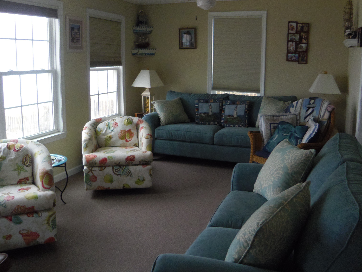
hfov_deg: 52.6
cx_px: 181
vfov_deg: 40.7
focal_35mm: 35
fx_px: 366
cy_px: 136
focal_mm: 6.5
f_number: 4.3
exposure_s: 1/50
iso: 320
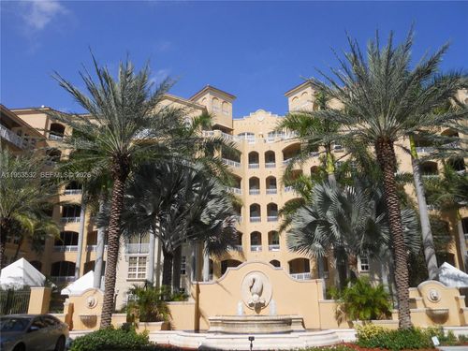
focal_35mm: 28
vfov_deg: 49.7
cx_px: 234
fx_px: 379
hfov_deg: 63.4
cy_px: 176
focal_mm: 5
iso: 80
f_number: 5.4
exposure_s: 1/500
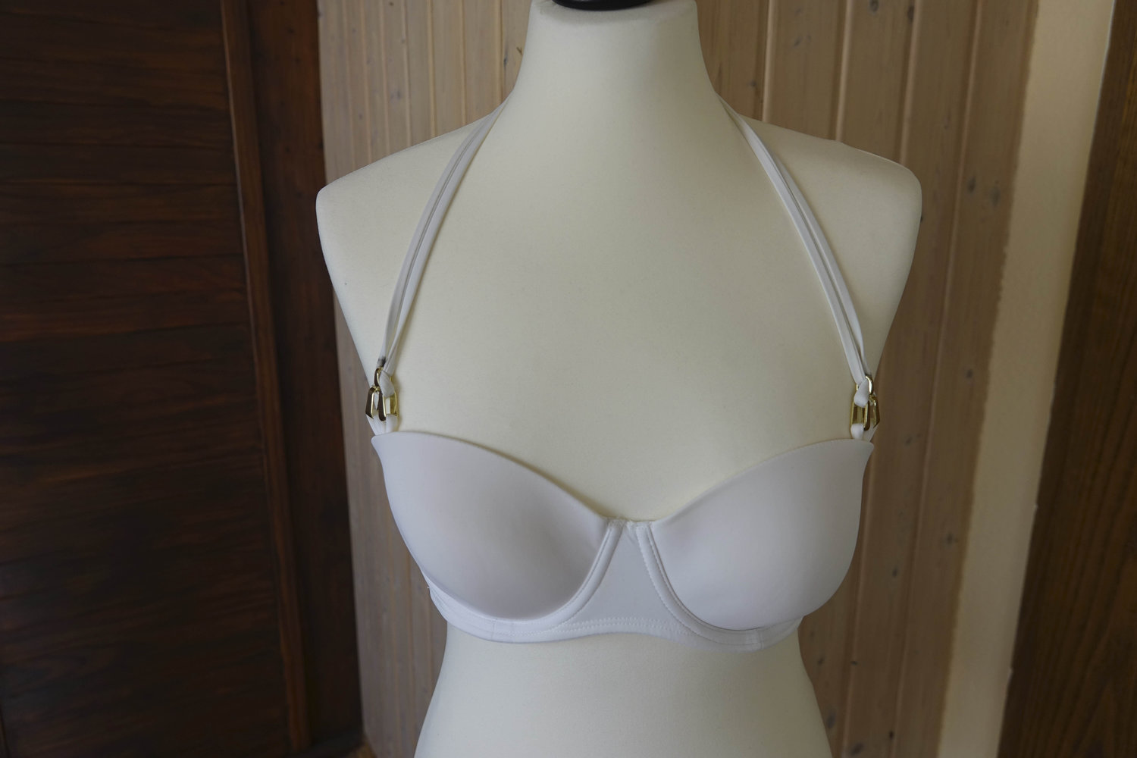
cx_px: 568
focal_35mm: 24
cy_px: 379
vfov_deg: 53.1
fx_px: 758
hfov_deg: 73.7
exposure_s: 1/30
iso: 125
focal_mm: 8.8
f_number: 2.4
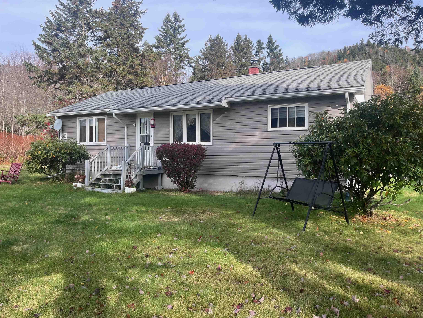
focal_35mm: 26
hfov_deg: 67.3
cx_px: 212
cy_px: 159
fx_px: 318
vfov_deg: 53.1
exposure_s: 1/920
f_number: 1.6
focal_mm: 5.1
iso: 50
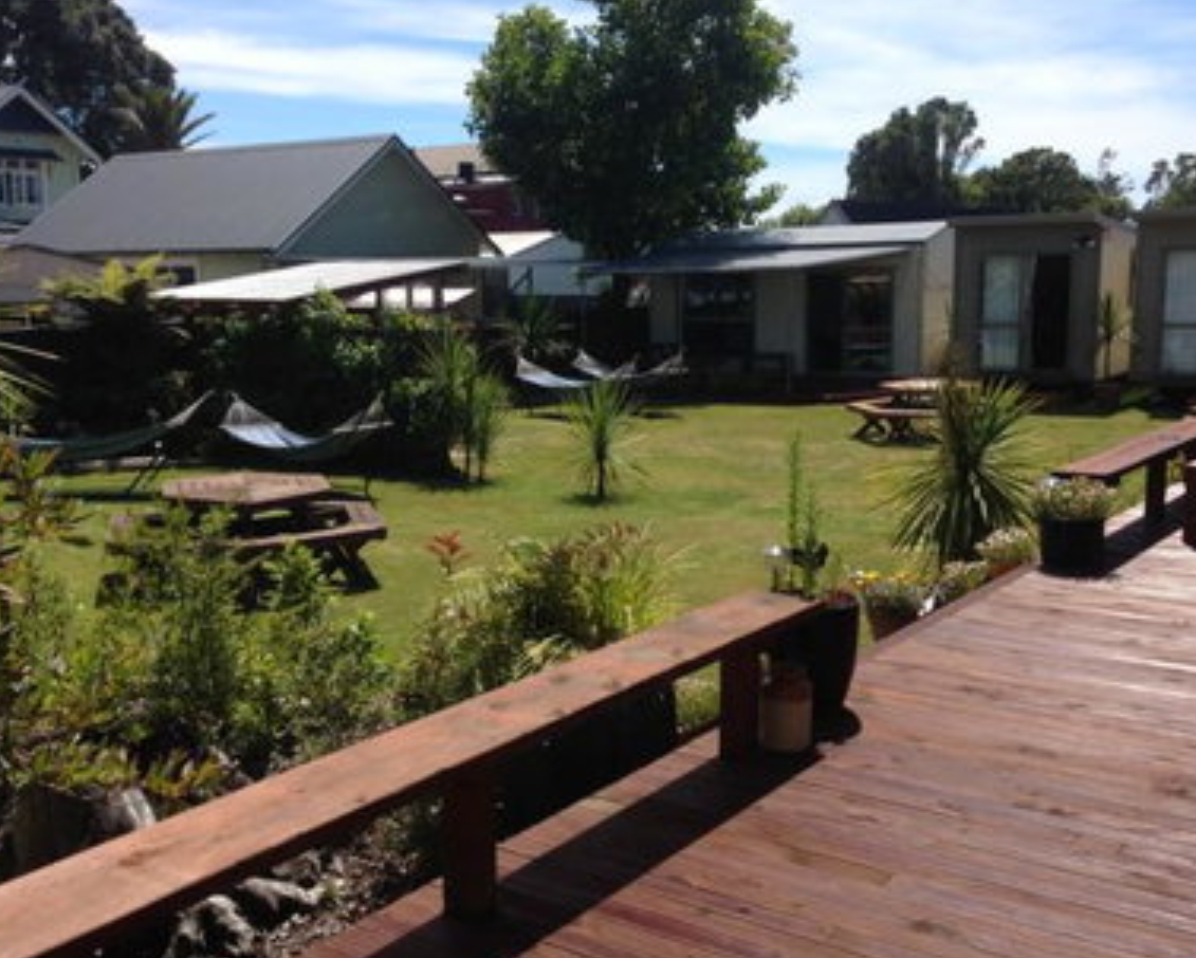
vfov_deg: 36.5
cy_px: 479
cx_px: 612
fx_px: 1452
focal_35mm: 41
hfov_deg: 44.8
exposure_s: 1/1466
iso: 50
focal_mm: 4.12
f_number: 2.4
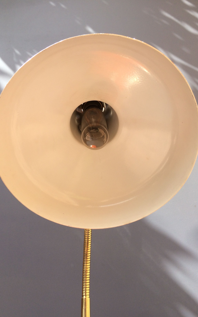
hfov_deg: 40.6
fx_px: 268
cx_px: 93
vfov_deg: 61.2
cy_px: 158
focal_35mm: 31
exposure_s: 1/604
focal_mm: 4.15
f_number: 2.2
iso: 32
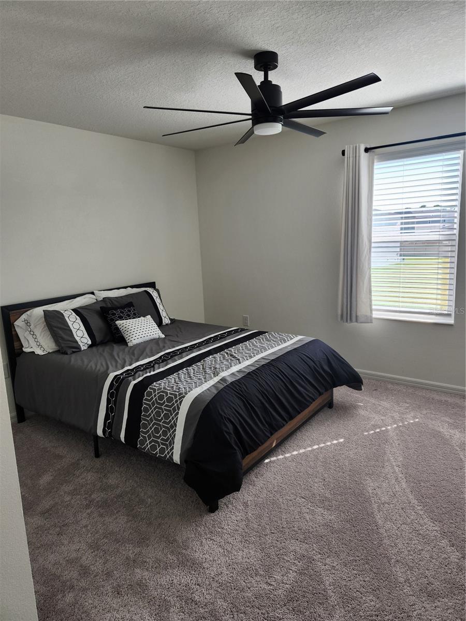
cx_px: 233
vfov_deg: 73.9
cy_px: 310
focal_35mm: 23
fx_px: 413
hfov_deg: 58.9
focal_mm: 5.4
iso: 64
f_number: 1.8
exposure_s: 1/180
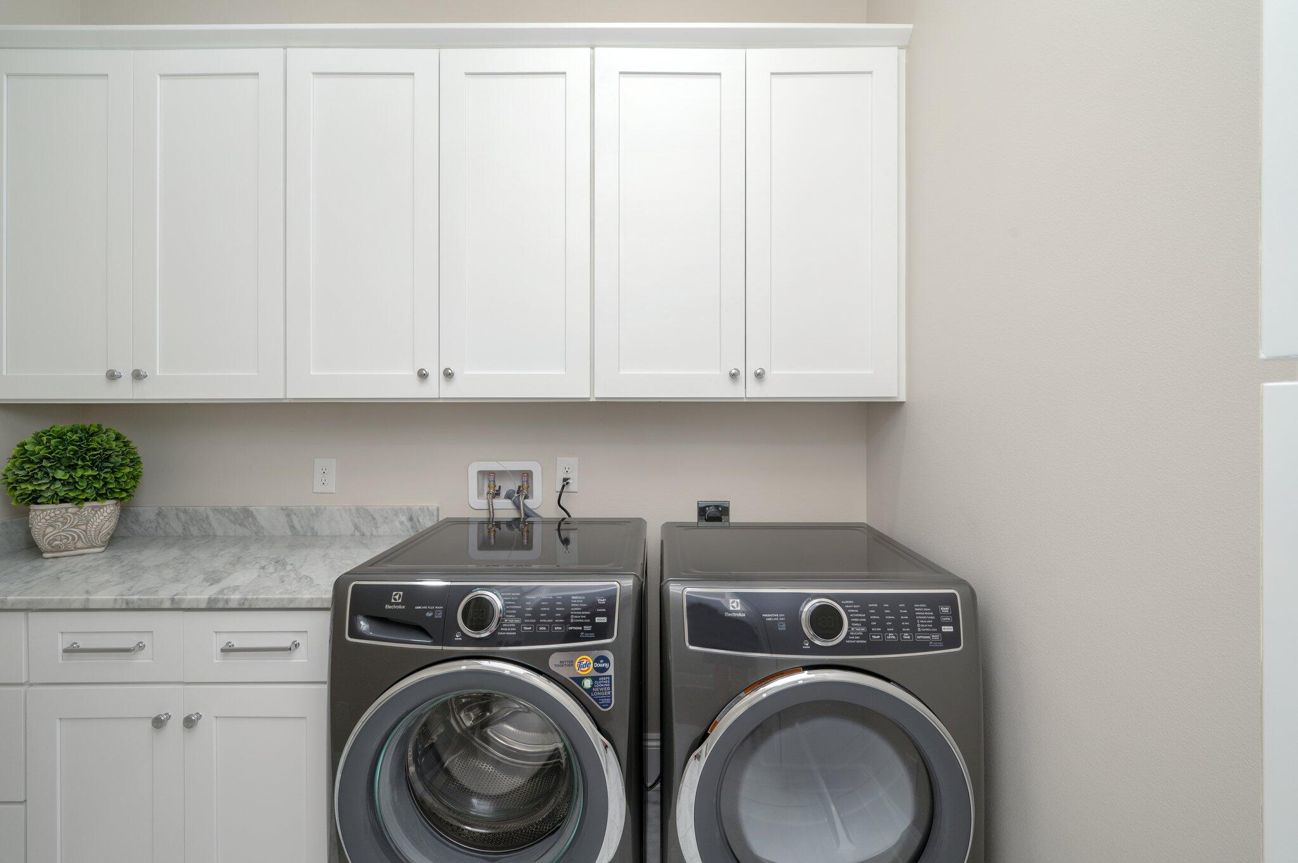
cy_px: 432
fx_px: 576
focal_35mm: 16
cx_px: 649
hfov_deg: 96.8
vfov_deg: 73.7
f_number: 9
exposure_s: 1/50
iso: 125
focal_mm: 16
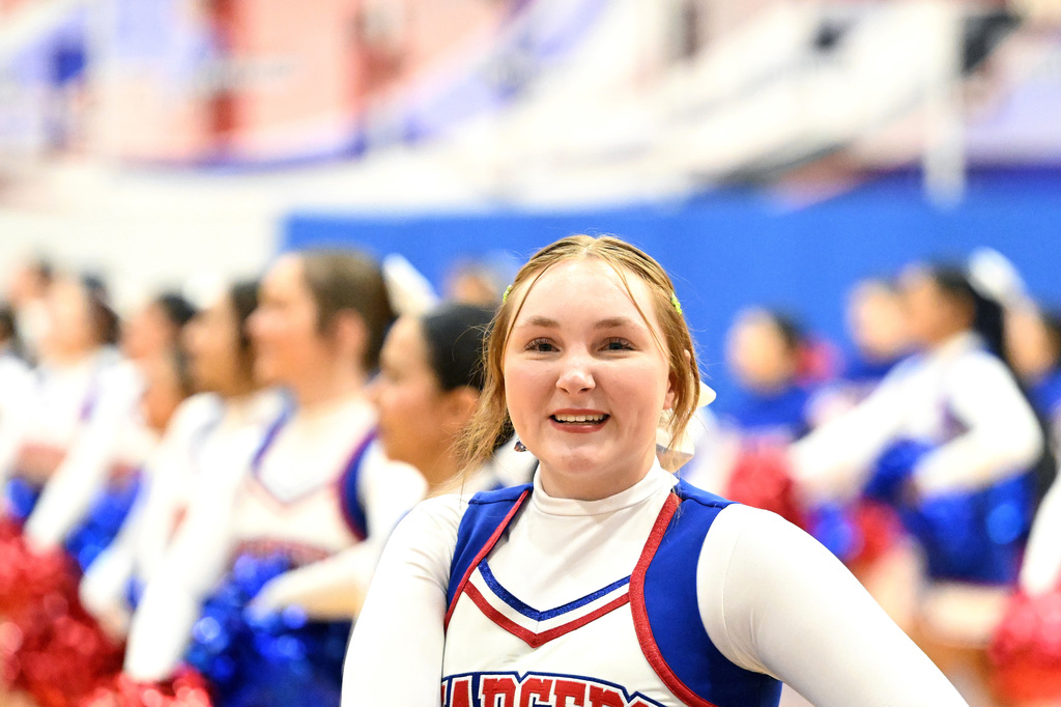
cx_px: 530
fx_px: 6393
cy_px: 354
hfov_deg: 9.5
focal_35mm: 217
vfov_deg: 6.3
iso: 10000
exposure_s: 1/1000
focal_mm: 145
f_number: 2.8
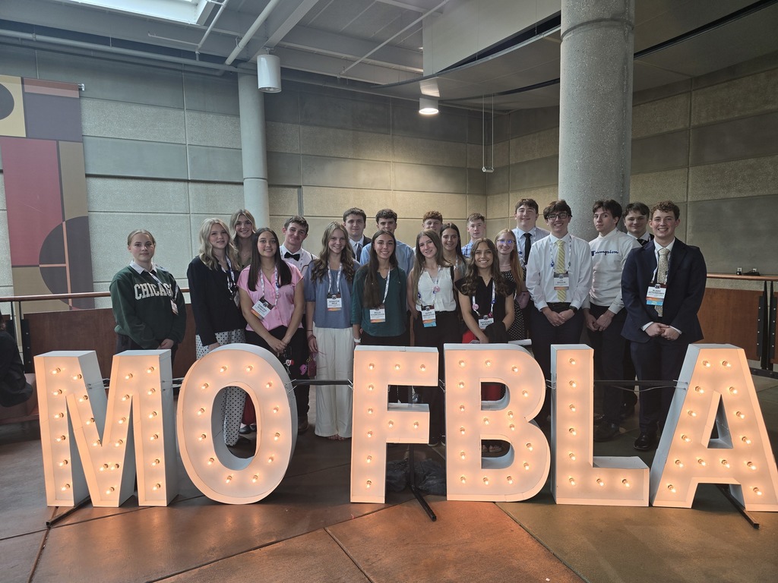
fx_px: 517
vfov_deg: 58.9
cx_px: 389
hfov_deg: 73.9
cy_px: 292
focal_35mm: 23
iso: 32
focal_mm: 6.3
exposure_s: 1/120
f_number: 1.7
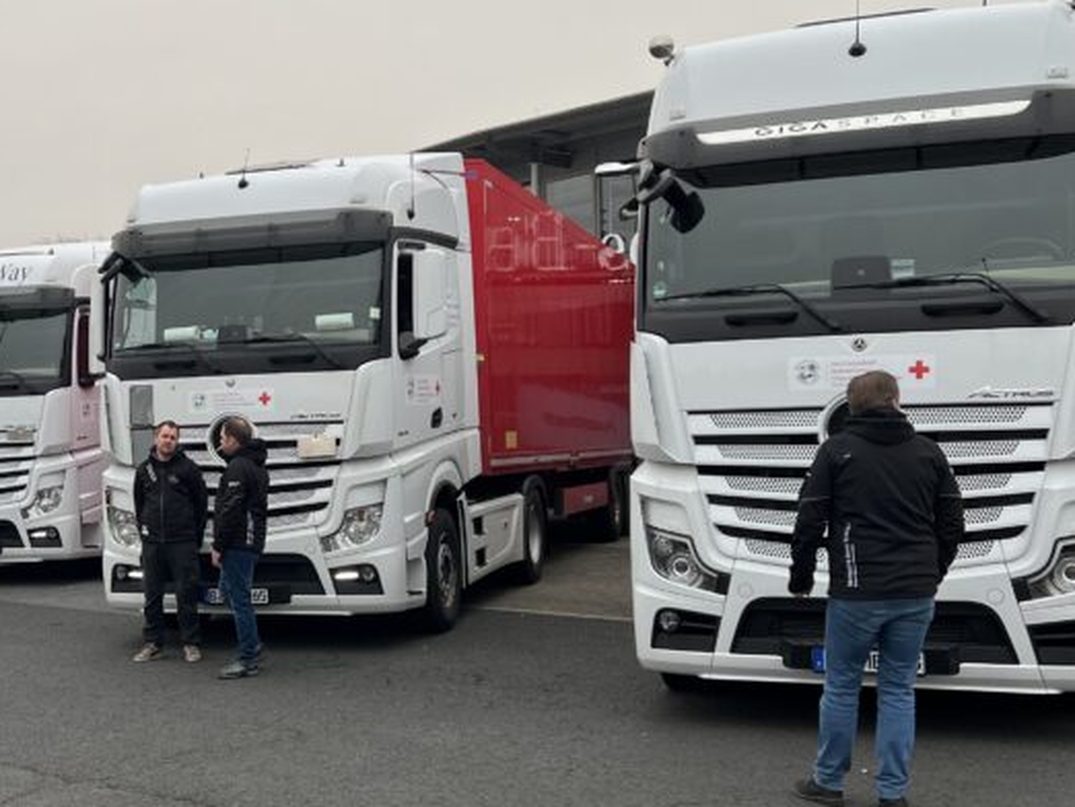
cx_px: 257
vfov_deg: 28.6
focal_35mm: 51
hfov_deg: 36.5
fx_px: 1585
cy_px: 428
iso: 50
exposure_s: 1/1112
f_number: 1.5
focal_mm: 5.7
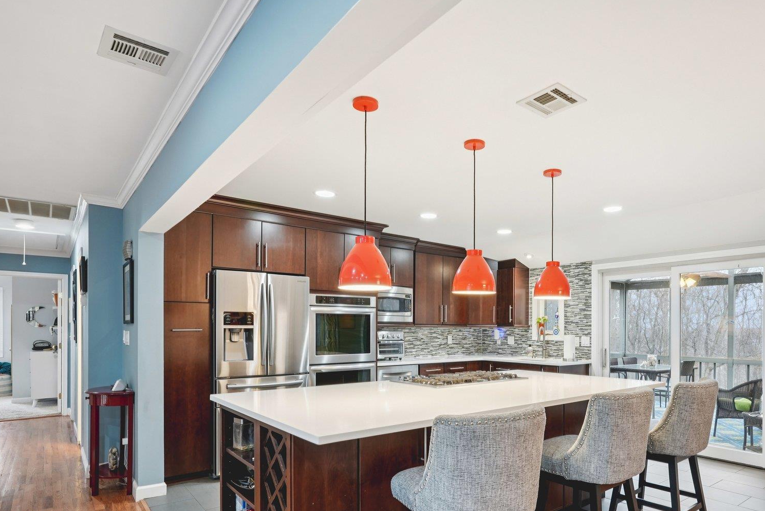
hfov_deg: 78.1
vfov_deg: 55.8
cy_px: 348
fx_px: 468
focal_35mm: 22
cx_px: 438
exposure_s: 1/6
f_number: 8
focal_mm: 16
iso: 400
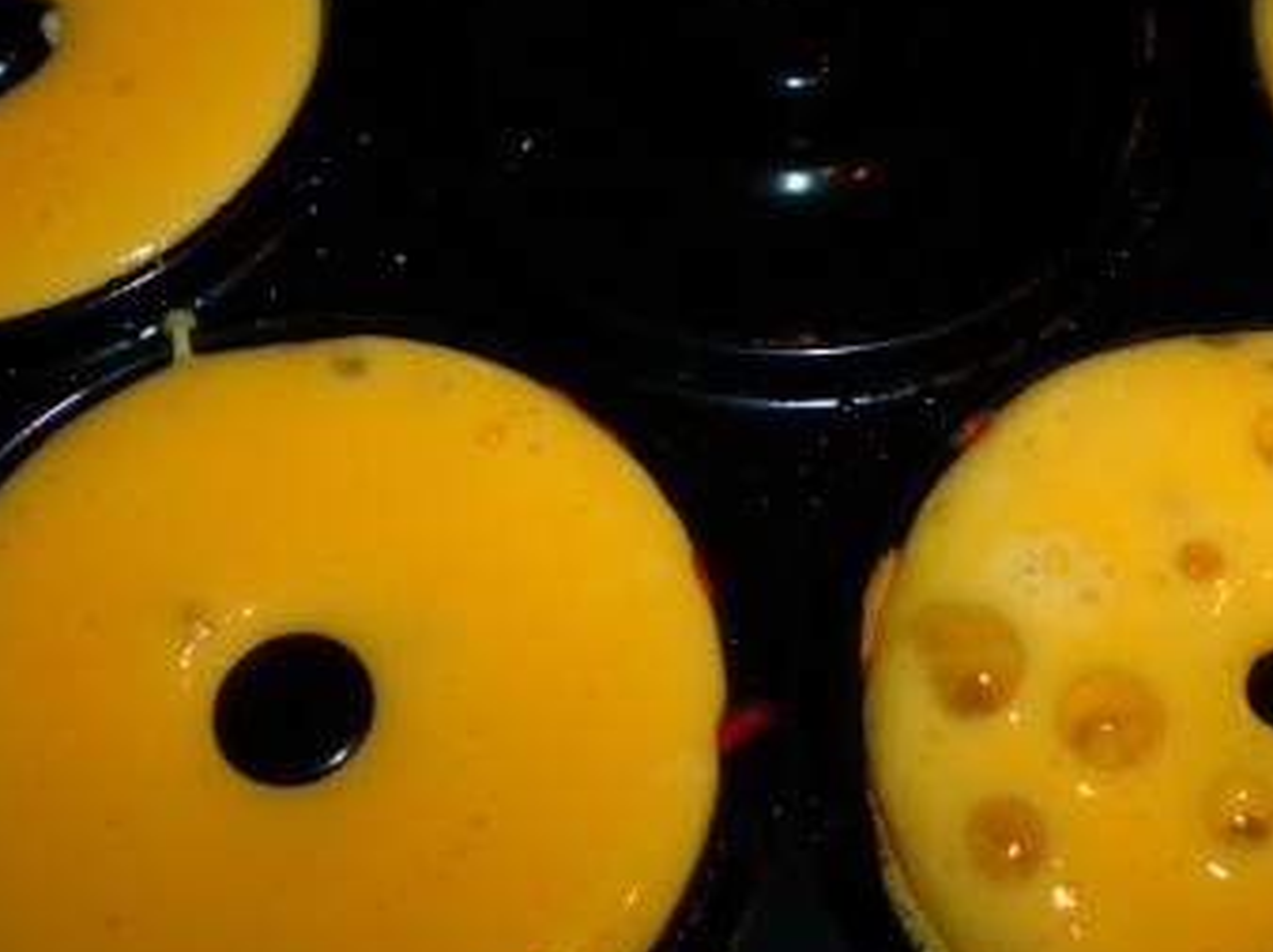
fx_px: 2131
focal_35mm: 58
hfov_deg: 33.2
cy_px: 243
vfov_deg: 24.9
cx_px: 761
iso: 125
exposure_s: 1/60
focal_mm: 5
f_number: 3.1
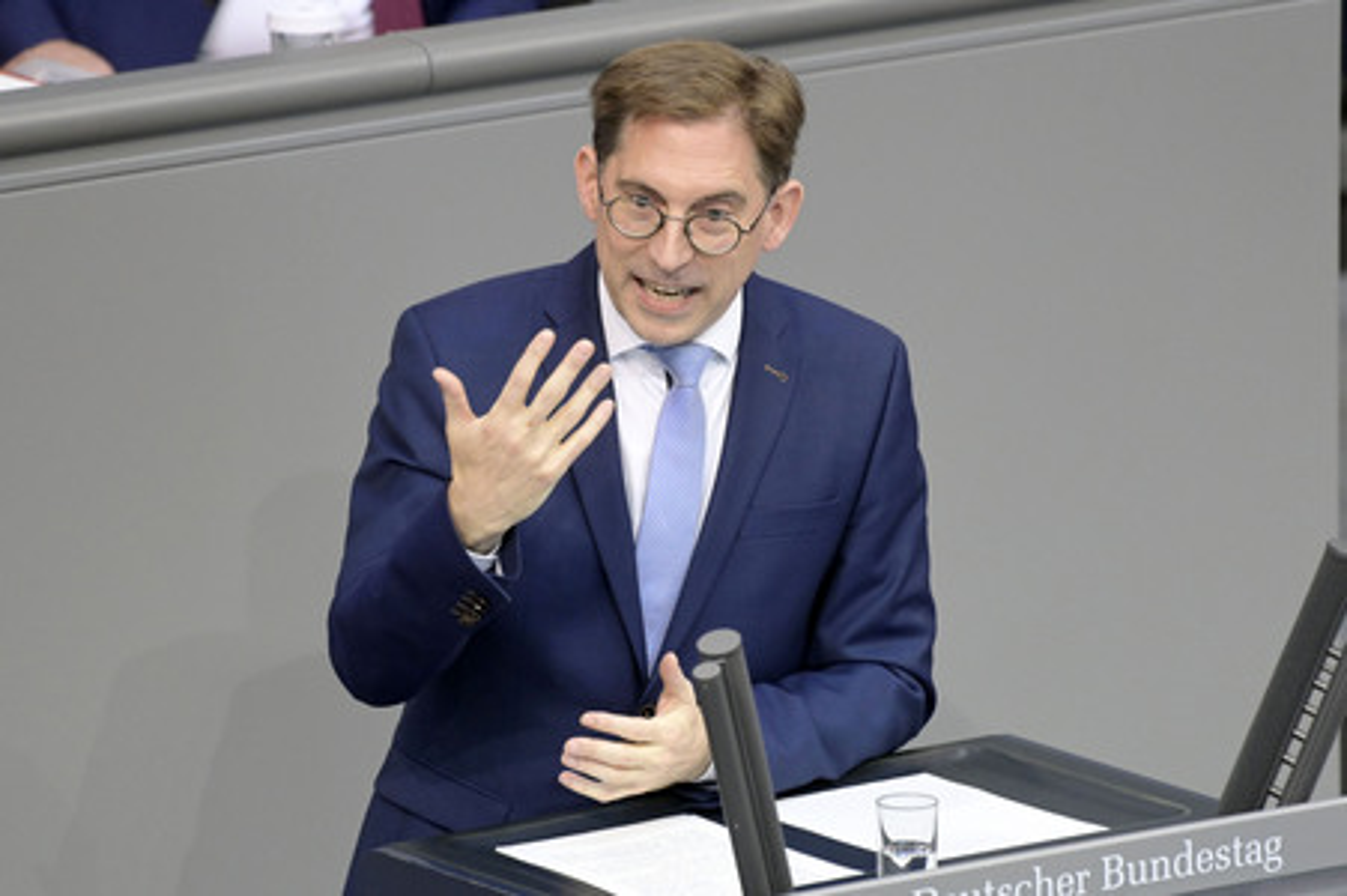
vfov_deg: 3.3
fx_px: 15329
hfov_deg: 5.0
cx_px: 674
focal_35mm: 410
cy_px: 448
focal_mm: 410
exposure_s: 1/400
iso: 8000
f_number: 5.6
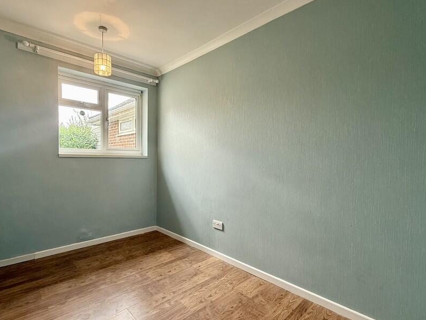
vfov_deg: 71.6
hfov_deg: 87.7
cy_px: 167
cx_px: 201
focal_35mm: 18
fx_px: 222
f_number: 2.2
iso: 160
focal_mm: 2.22
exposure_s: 1/100
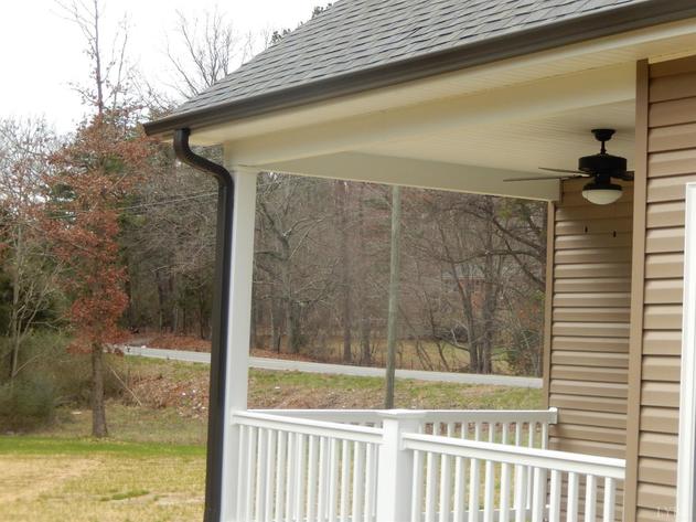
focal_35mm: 73
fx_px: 1467
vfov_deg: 20.2
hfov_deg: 26.7
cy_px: 261
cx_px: 348
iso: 125
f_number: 4.9
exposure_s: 1/200
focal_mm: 13.1
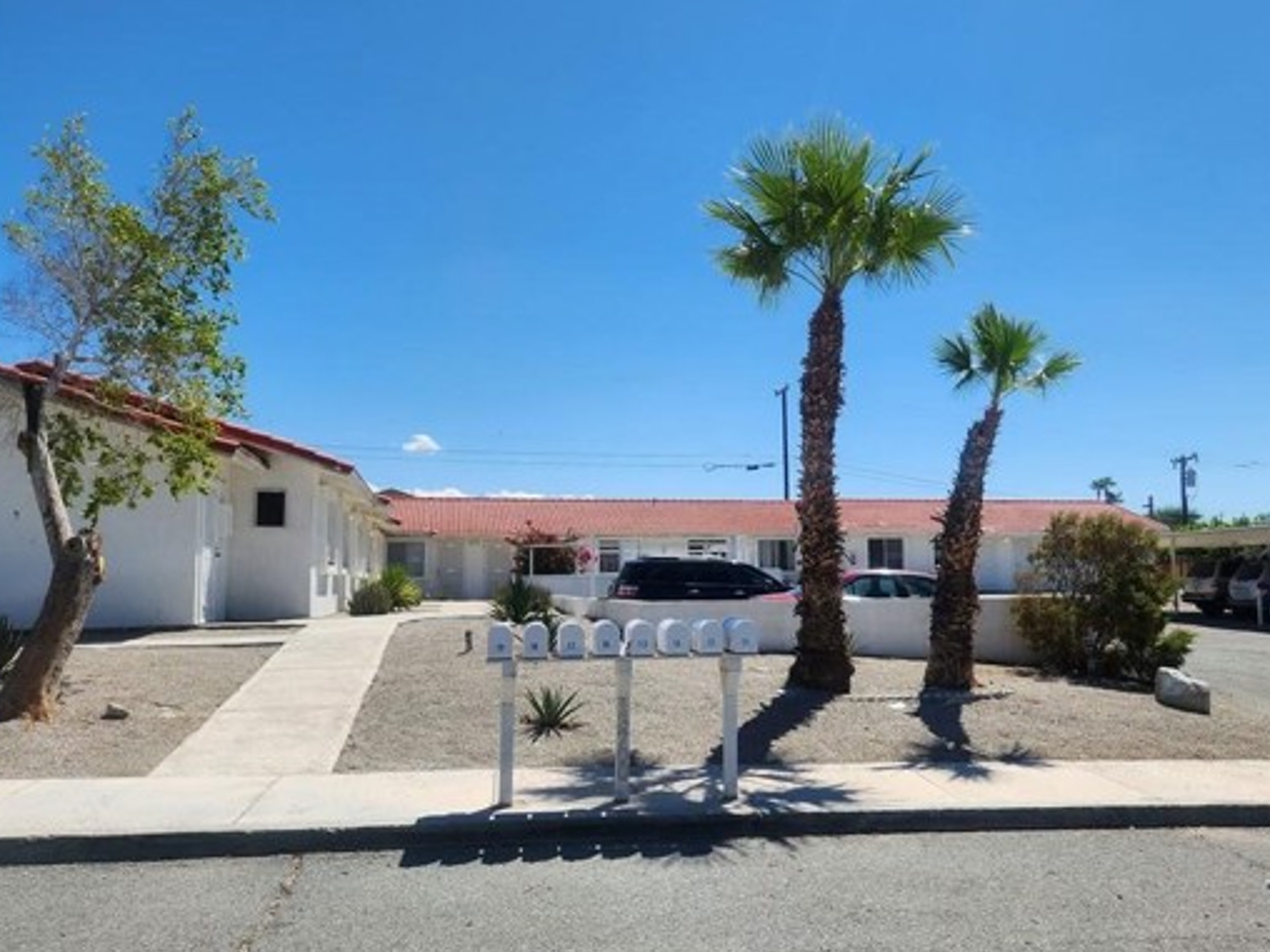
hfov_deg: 61.1
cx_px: 762
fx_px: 1064
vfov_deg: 48.2
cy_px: 477
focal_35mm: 29
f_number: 1.8
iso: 20
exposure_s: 1/2222
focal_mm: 5.4
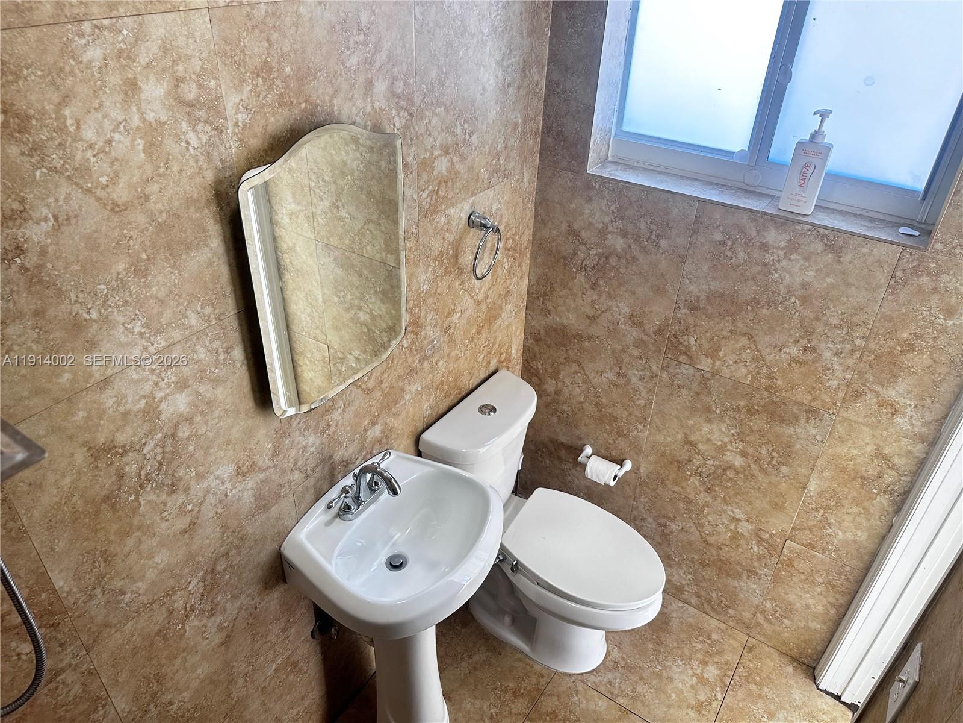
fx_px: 668
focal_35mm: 24
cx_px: 482
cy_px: 362
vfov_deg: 56.8
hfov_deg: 71.6
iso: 160
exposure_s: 1/60
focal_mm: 6.86
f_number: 1.78
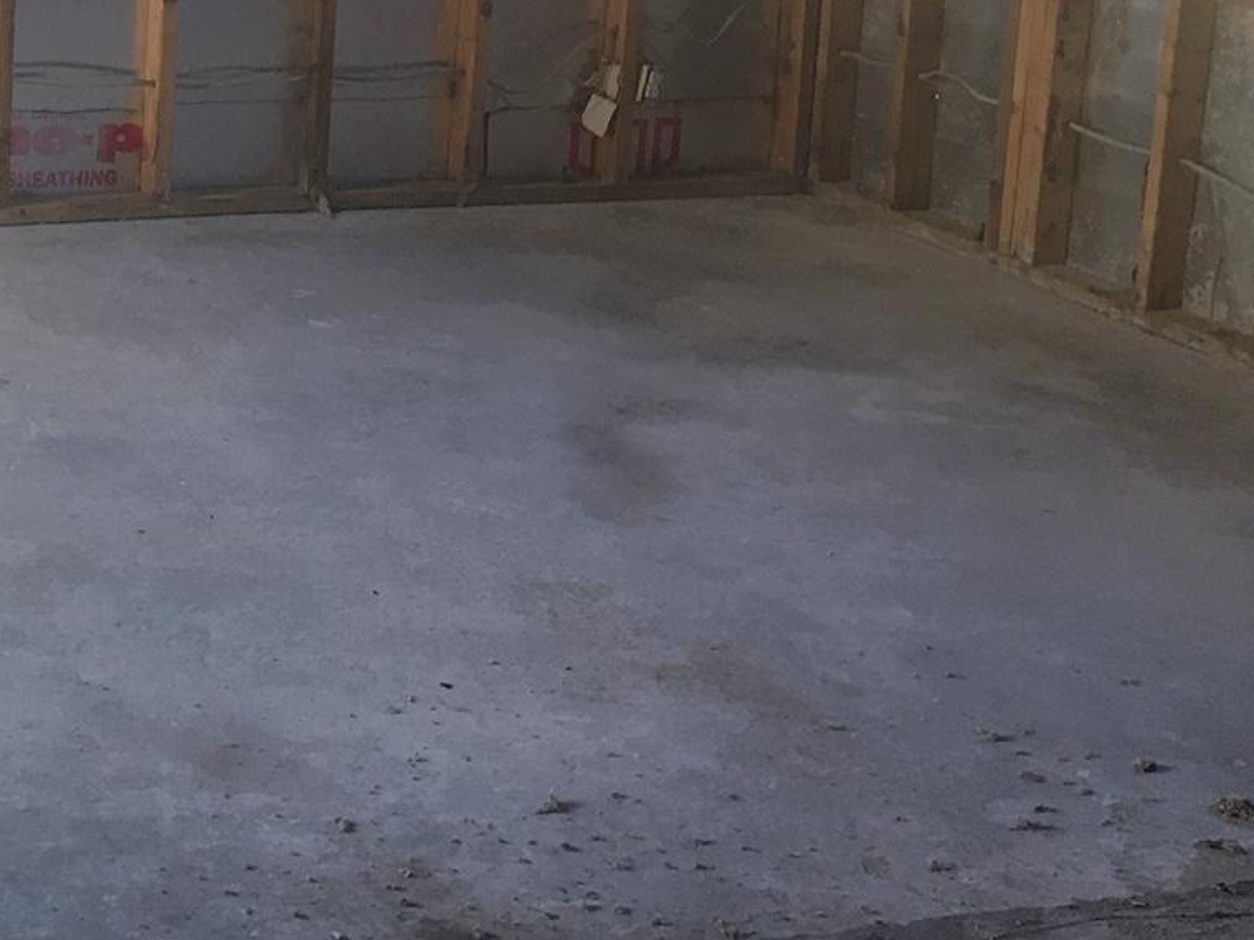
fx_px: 2789
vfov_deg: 18.5
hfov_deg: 23.1
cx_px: -271
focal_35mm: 77
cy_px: -51
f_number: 2.2
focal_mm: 4.15
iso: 25
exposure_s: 1/30
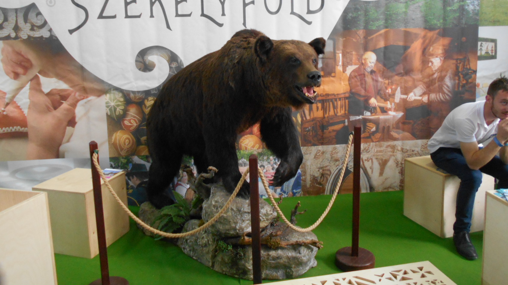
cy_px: 97
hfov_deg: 59.5
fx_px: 444
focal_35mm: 33
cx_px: 255
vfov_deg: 35.3
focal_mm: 5.1
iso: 400
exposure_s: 1/30
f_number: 3.4
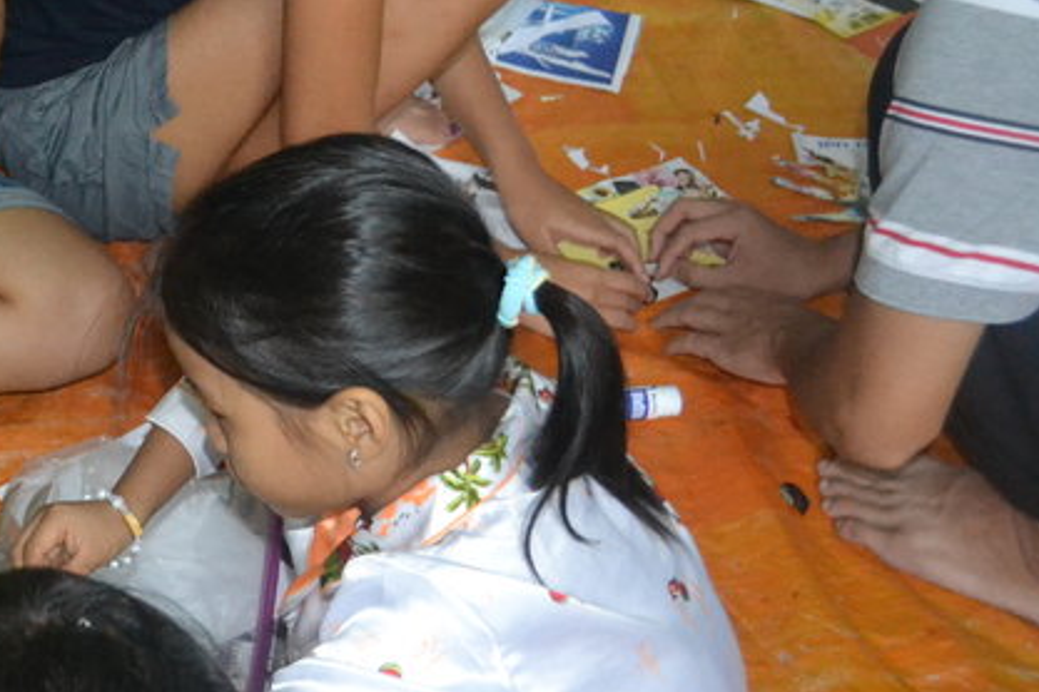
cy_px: 270
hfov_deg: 22.9
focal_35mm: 81
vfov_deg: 16.8
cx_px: -217
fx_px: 2338
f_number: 3.8
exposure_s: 1/60
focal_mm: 22
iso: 3200
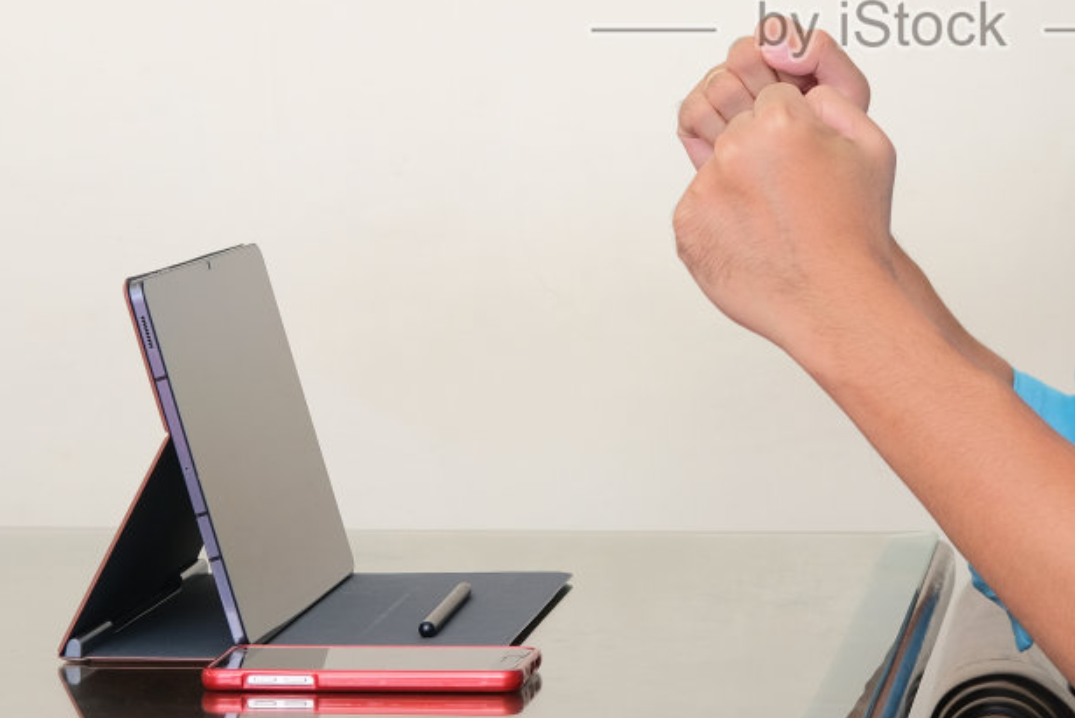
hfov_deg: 14.8
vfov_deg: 9.9
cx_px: 879
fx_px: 4123
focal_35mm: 138
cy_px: -55
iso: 160
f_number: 4
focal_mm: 35
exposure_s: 1/160
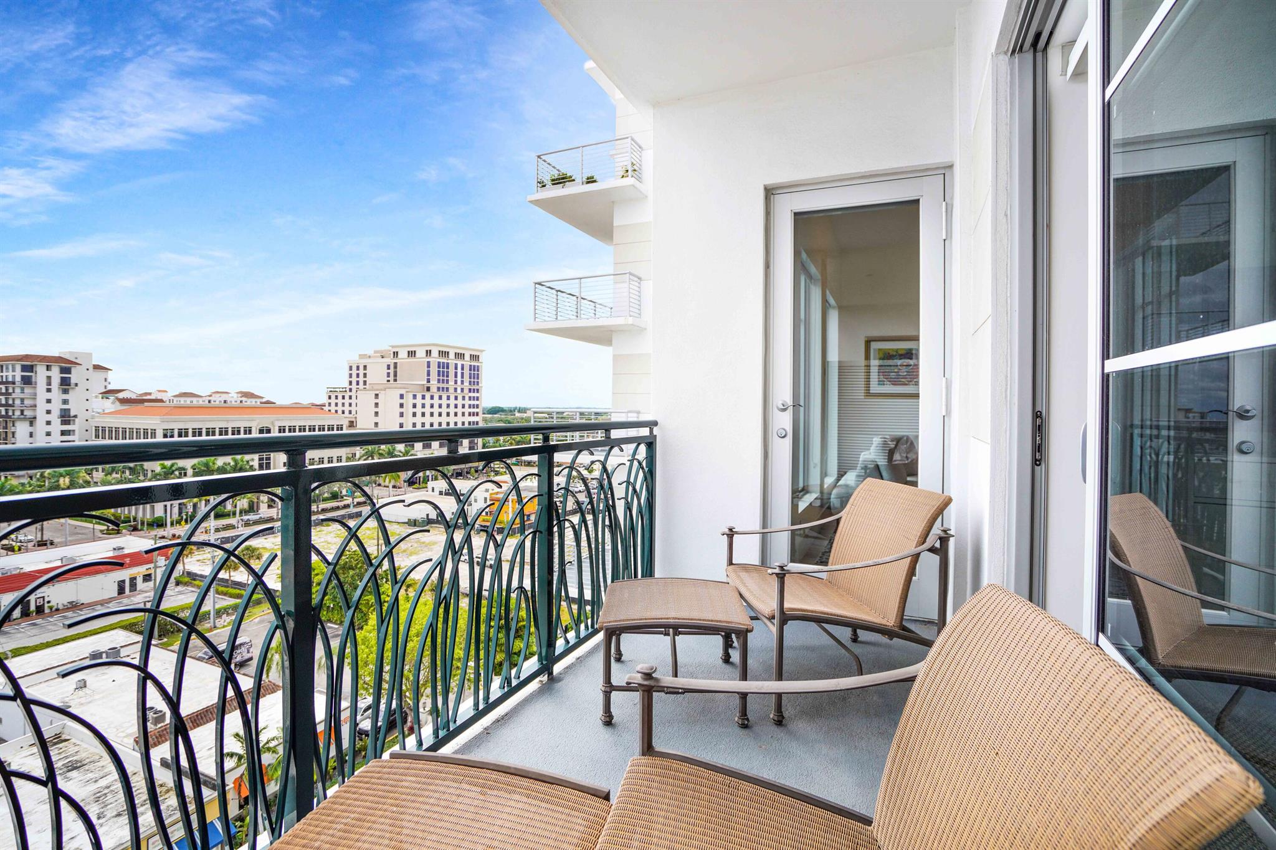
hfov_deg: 96.7
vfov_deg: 73.7
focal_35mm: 16
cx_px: 638
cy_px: 425
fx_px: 567
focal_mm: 16
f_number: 4
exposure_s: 1/1000
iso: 160
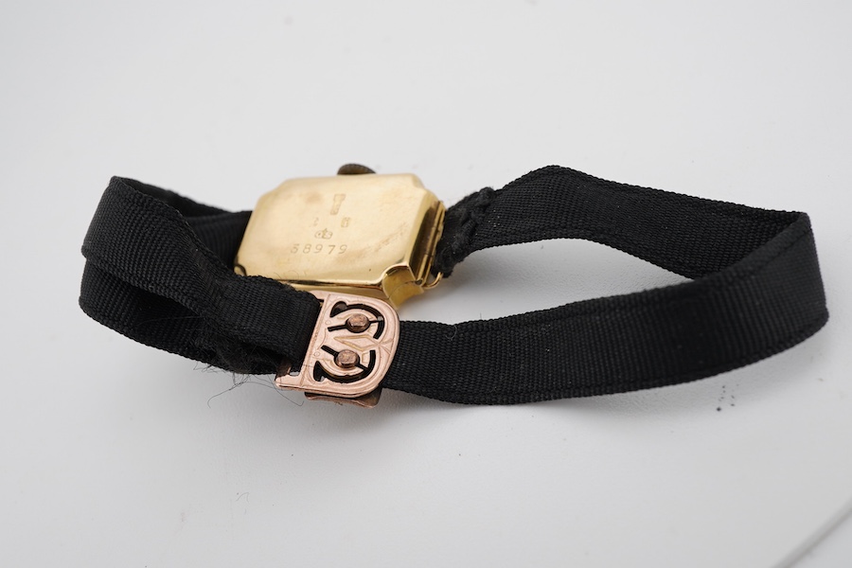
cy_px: 284
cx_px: 426
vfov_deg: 29.9
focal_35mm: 45
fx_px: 1065
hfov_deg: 43.6
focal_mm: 30
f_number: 14
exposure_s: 1/125
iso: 200
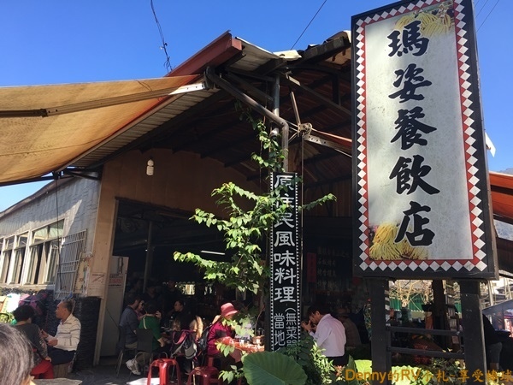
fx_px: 430
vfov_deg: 48.2
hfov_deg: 61.7
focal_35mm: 29
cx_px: 256
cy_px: 192
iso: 25
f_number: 2.2
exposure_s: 1/444
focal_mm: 4.15
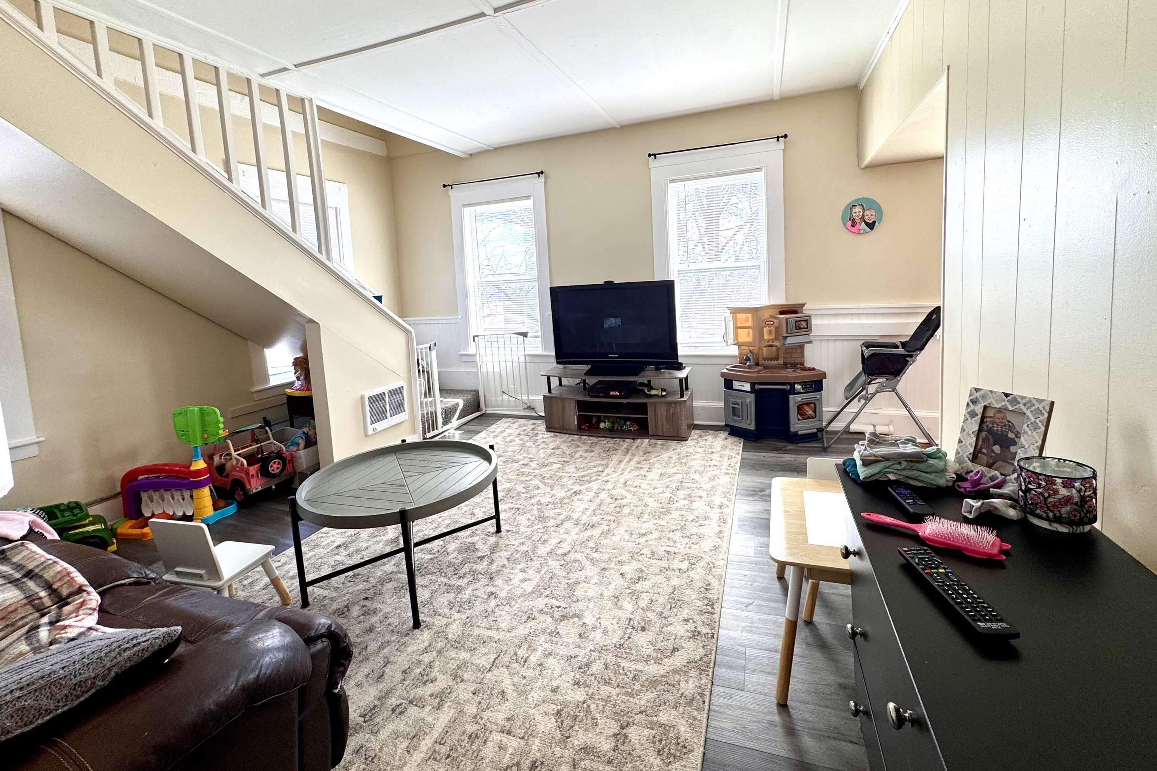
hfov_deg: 100.4
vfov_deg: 76.9
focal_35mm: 15
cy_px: 332
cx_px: 587
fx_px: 482
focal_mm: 2.22
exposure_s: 1/120
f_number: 2.2
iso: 50
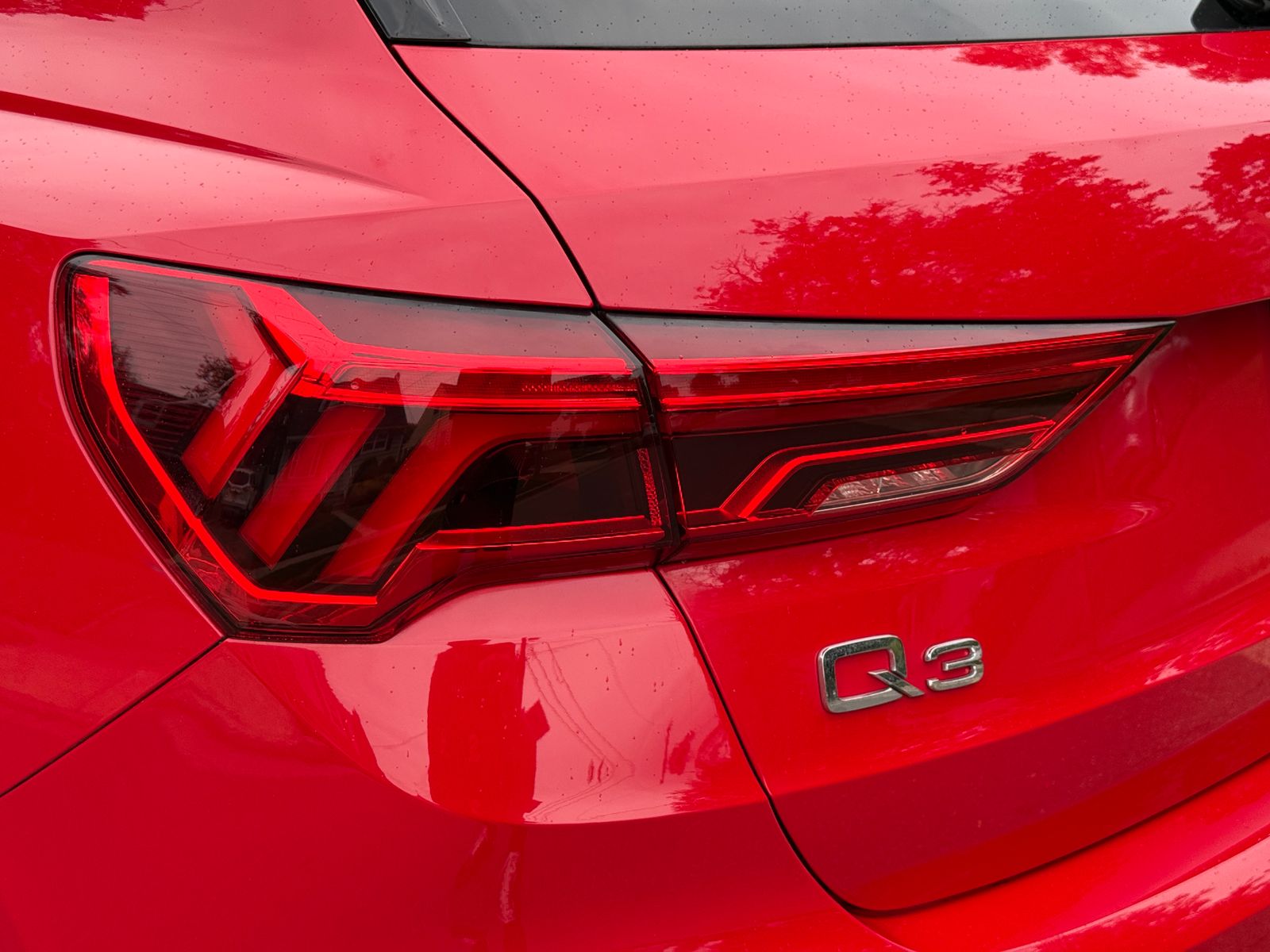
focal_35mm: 48
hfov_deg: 39.7
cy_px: 476
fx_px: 1761
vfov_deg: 30.3
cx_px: 635
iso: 50
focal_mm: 6.76
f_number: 1.78
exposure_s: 1/194
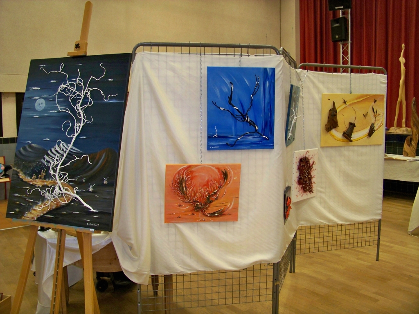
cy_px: 157
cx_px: 210
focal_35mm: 33
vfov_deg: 42.9
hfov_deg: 55.4
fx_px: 399
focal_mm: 5.85
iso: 200
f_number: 2.8
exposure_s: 1/30
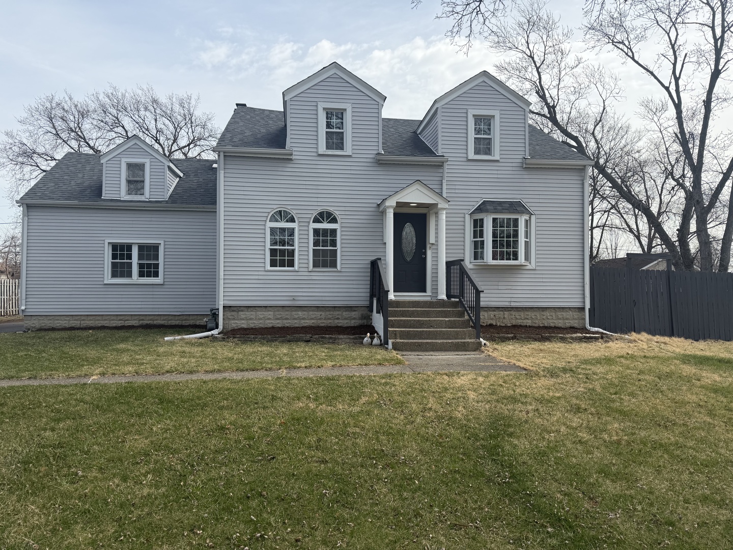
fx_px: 508
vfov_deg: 56.8
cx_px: 366
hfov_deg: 71.6
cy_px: 275
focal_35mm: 24
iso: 80
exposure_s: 1/3953
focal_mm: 6.76
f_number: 1.78
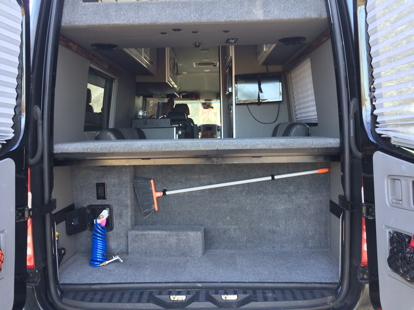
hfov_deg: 61.7
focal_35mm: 29
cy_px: 155
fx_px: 347
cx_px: 207
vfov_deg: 48.2
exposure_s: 1/40
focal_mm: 4.15
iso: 40
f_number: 2.2
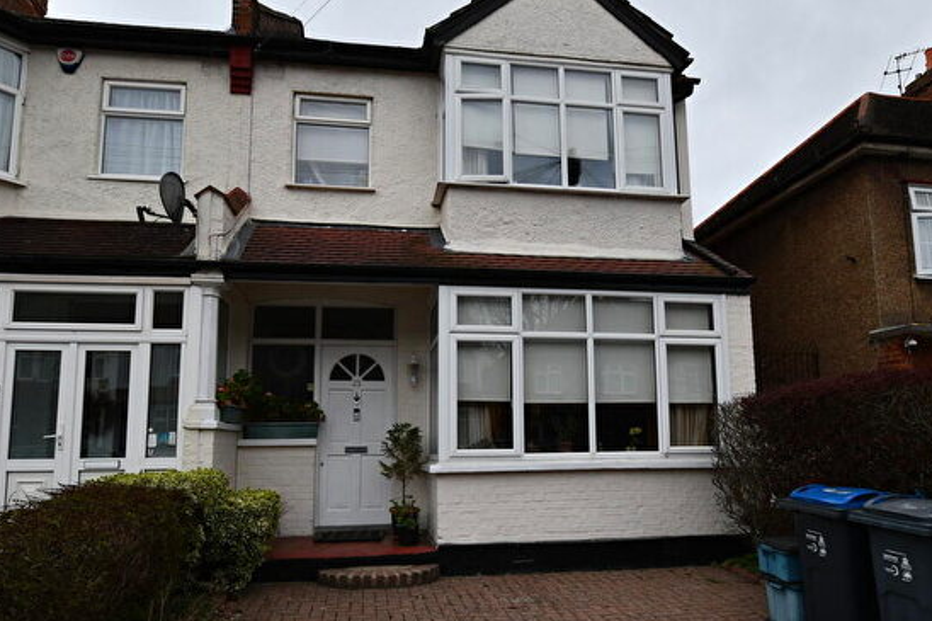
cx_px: 476
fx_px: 595
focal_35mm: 23
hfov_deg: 76.1
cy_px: 367
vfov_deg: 54.8
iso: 140
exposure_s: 1/250
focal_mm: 12
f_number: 8
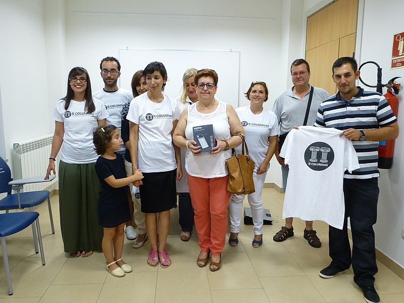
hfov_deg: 67.3
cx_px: 202
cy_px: 152
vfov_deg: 53.1
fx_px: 303
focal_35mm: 26
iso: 400
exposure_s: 1/50
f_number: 3.4
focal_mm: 4.7
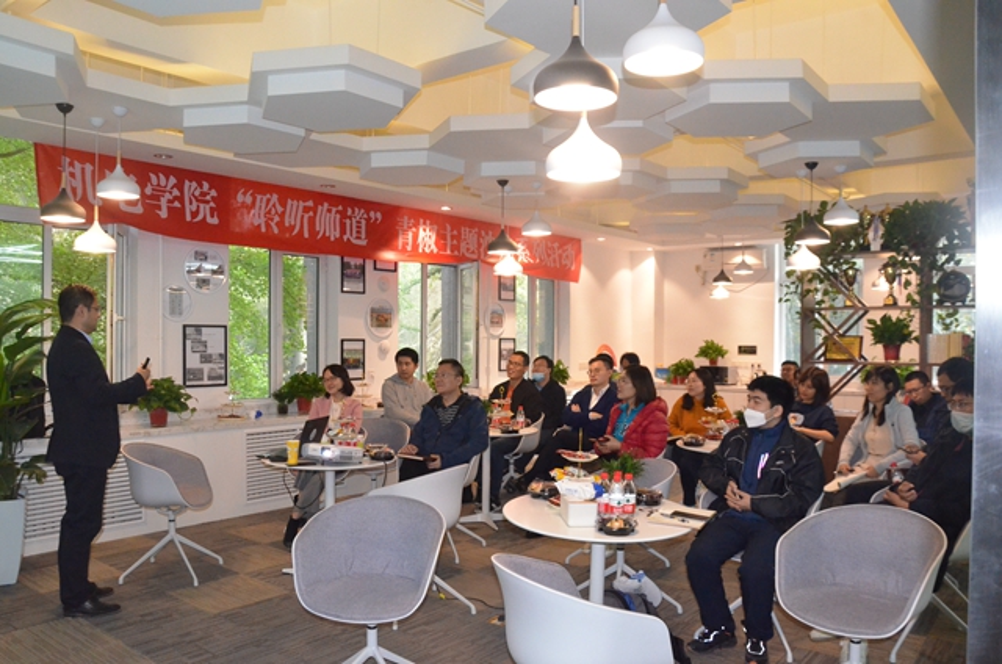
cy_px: 332
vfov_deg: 47.7
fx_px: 750
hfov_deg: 67.5
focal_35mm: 27
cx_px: 501
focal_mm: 18
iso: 5000
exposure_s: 1/250
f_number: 8
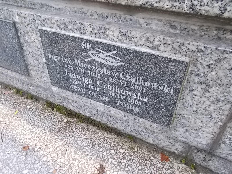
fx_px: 174
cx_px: 116
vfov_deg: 53.1
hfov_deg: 67.3
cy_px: 87
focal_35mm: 26
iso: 400
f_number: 3.2
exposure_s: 1/320
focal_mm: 4.6
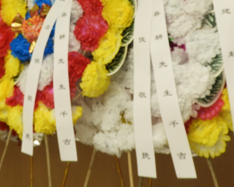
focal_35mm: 59
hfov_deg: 31.4
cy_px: -23
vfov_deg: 24.0
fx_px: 409
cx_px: 60
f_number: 3.3
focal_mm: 4.3
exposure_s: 1/50
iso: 100
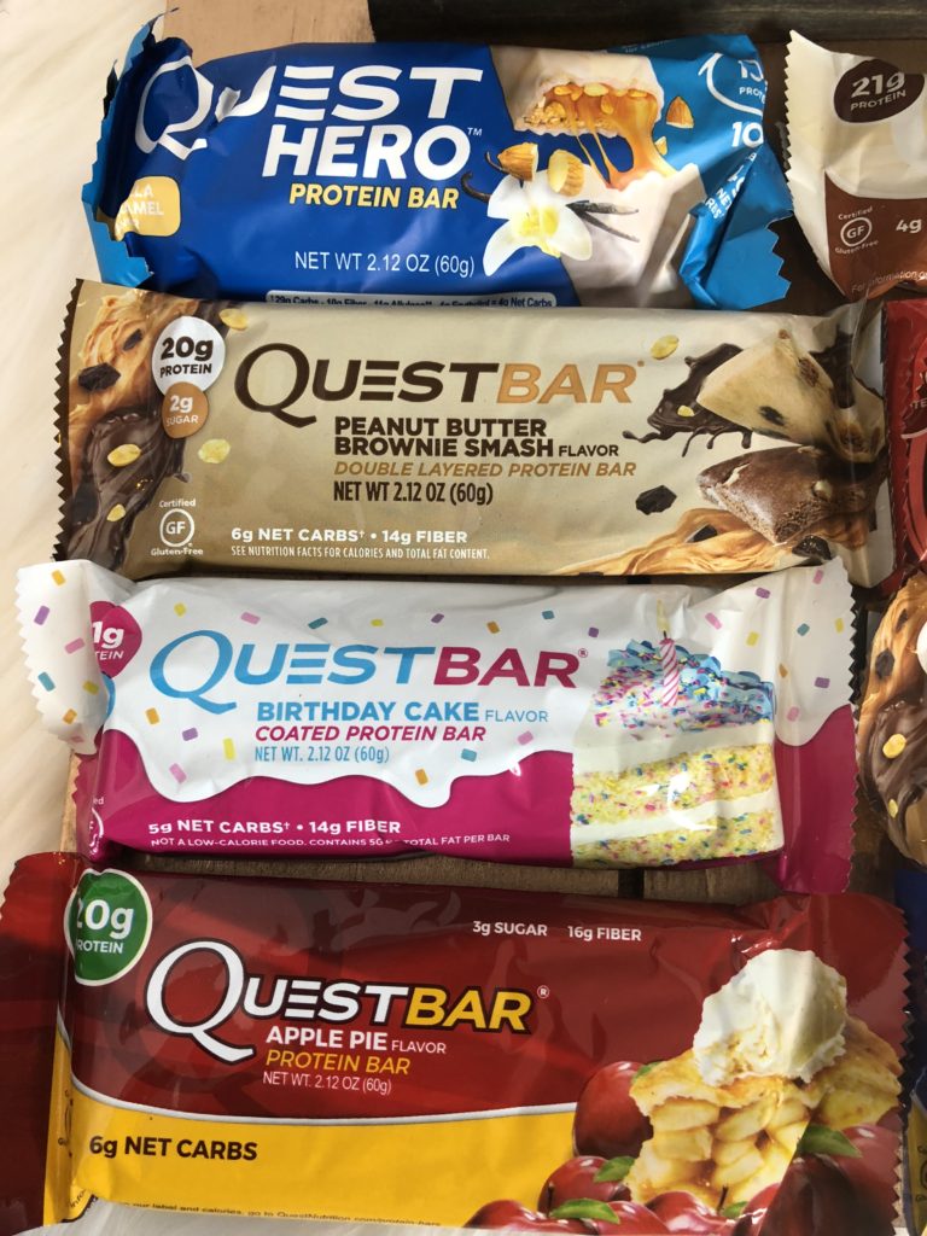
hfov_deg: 49.7
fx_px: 1000
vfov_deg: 63.4
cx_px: 464
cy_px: 618
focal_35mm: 28
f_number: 1.8
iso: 40
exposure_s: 1/20
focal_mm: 3.99
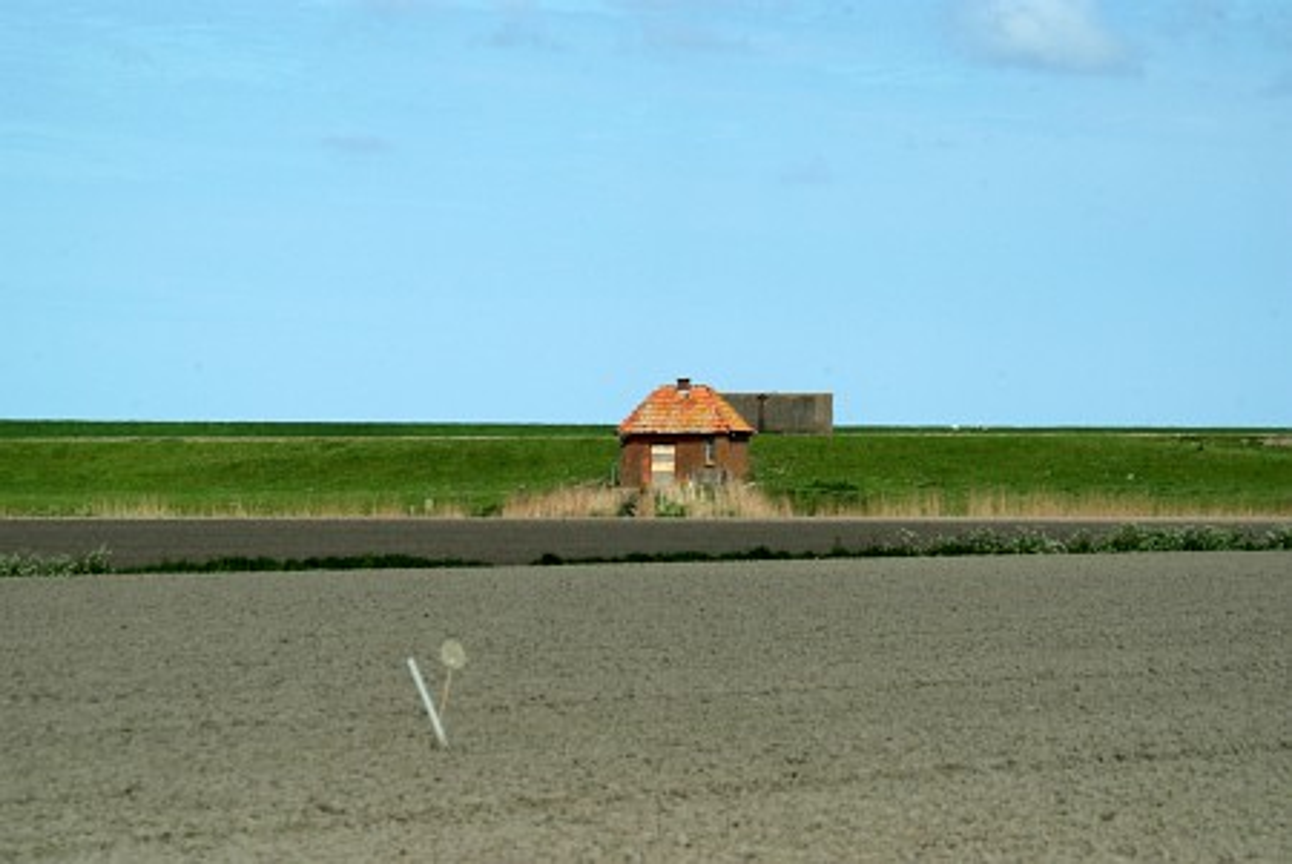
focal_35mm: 188
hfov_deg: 10.9
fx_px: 6754
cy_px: 432
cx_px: 646
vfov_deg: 7.3
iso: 200
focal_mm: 125
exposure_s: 1/1500
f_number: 6
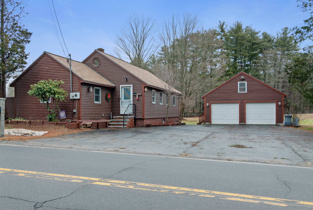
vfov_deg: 37.0
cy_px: 105
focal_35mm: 36
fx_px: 313
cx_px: 156
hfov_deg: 53.1
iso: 200
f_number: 7.1
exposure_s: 1/160
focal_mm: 24
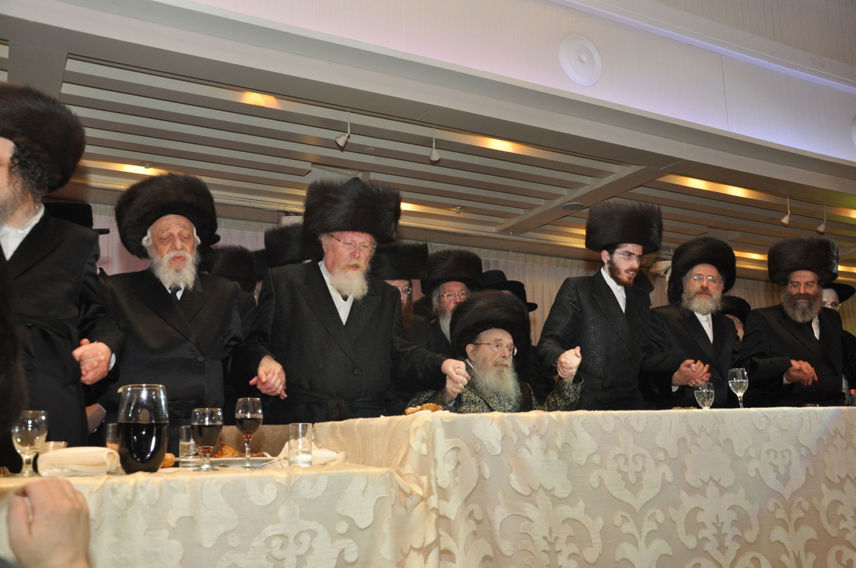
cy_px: 284
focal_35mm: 33
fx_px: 783
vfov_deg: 39.9
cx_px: 428
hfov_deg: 57.3
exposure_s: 1/60
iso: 800
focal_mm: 22
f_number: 5.6
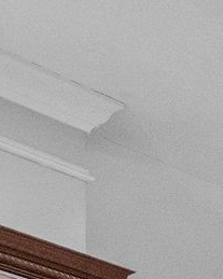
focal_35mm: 145
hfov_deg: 8.7
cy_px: 796
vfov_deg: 10.3
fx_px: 1197
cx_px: 687
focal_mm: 16
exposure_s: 1/15
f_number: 8
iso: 1250
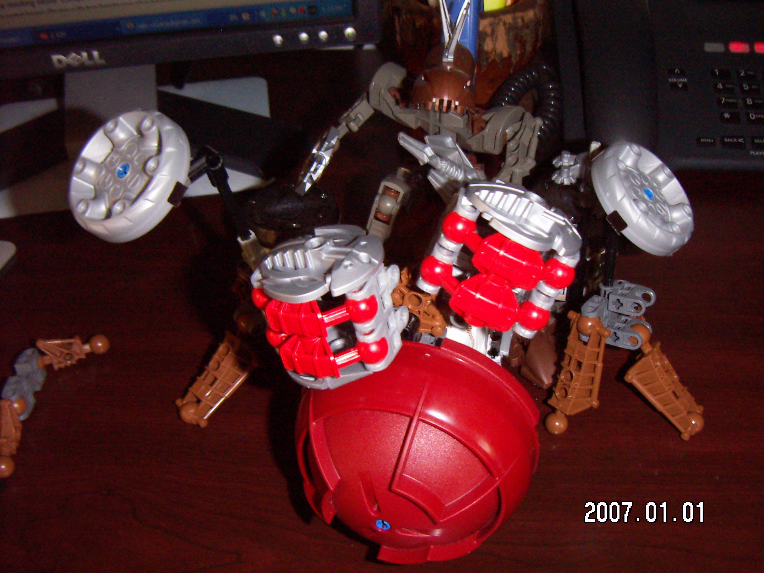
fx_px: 816
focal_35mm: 37
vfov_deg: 38.7
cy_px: 280
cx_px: 391
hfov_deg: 50.1
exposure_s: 1/50
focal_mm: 4.7
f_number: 6.7
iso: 200
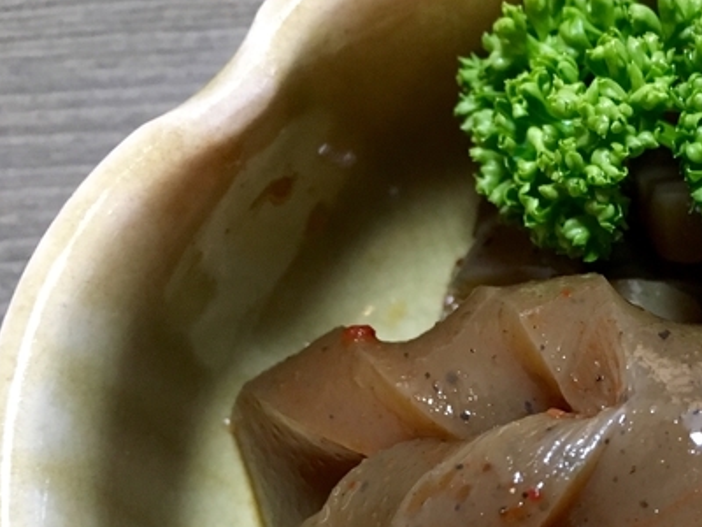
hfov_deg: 31.0
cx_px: 688
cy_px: 497
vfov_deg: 24.3
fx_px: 1176
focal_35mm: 58
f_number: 2.2
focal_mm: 4.15
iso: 200
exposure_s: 1/17
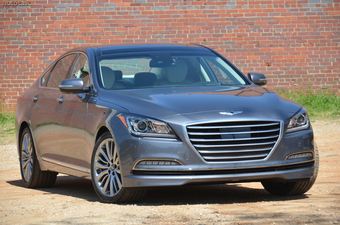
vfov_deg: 8.1
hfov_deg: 12.3
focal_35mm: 168
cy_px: 112
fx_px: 1583
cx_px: 170
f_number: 5.3
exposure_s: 1/1250
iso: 400
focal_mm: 112
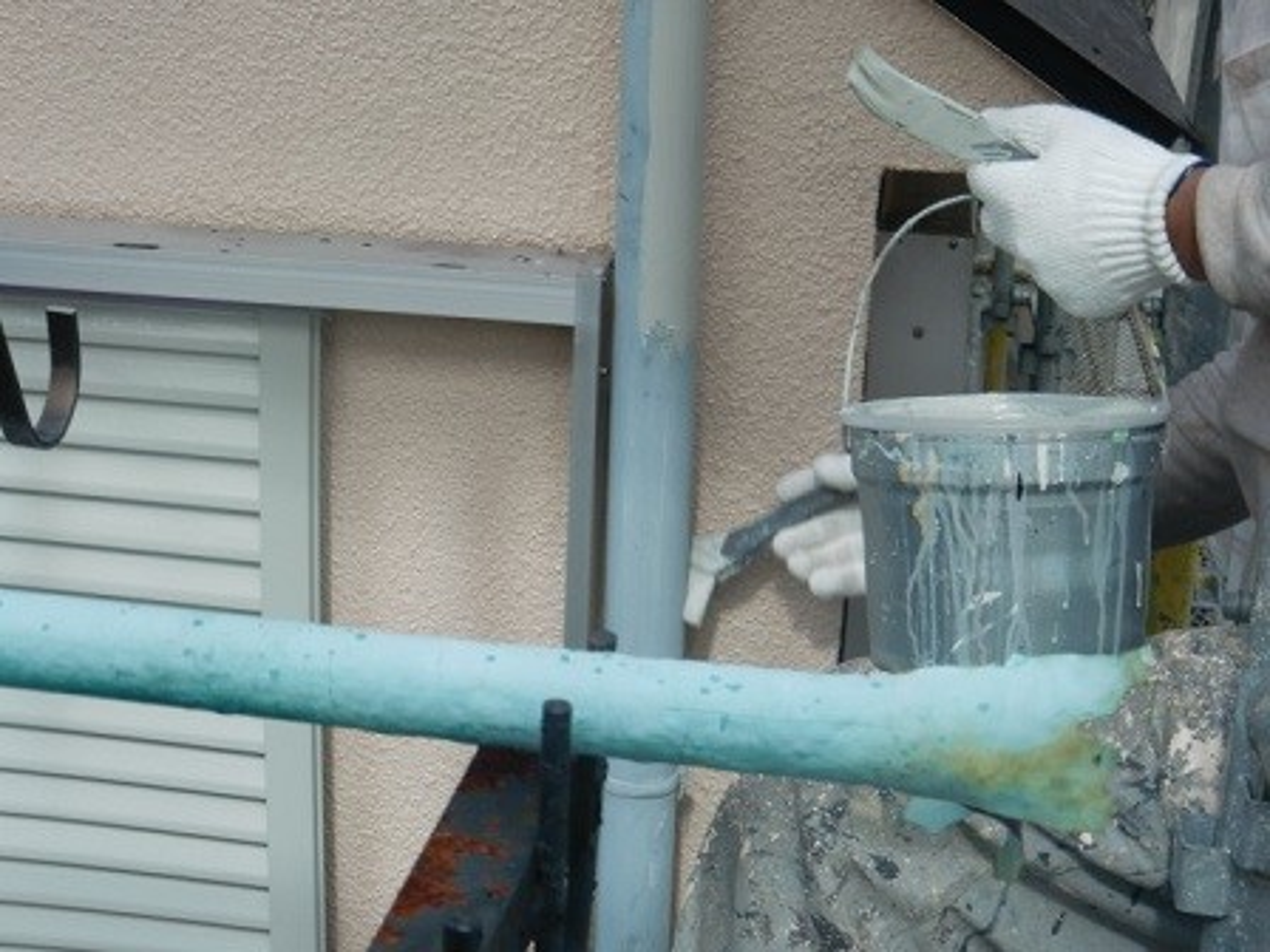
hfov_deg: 29.4
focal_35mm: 66
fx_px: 2421
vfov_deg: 22.3
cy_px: 476
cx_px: 635
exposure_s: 1/125
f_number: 4.6
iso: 64
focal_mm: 11.5
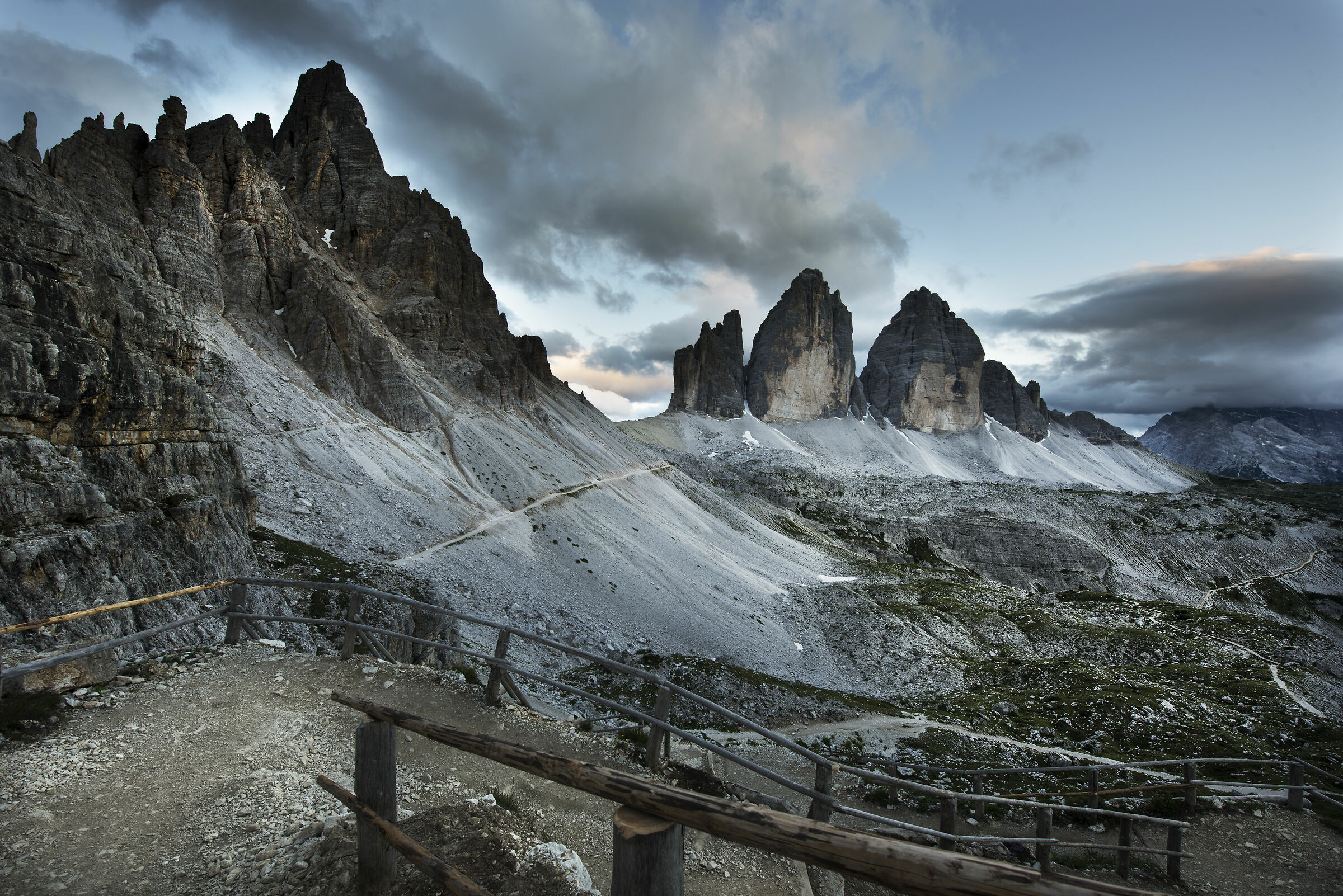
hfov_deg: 104.2
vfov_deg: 81.3
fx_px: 522
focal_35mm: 14
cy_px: 448
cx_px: 672
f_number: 11
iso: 64
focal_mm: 14
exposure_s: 1/5
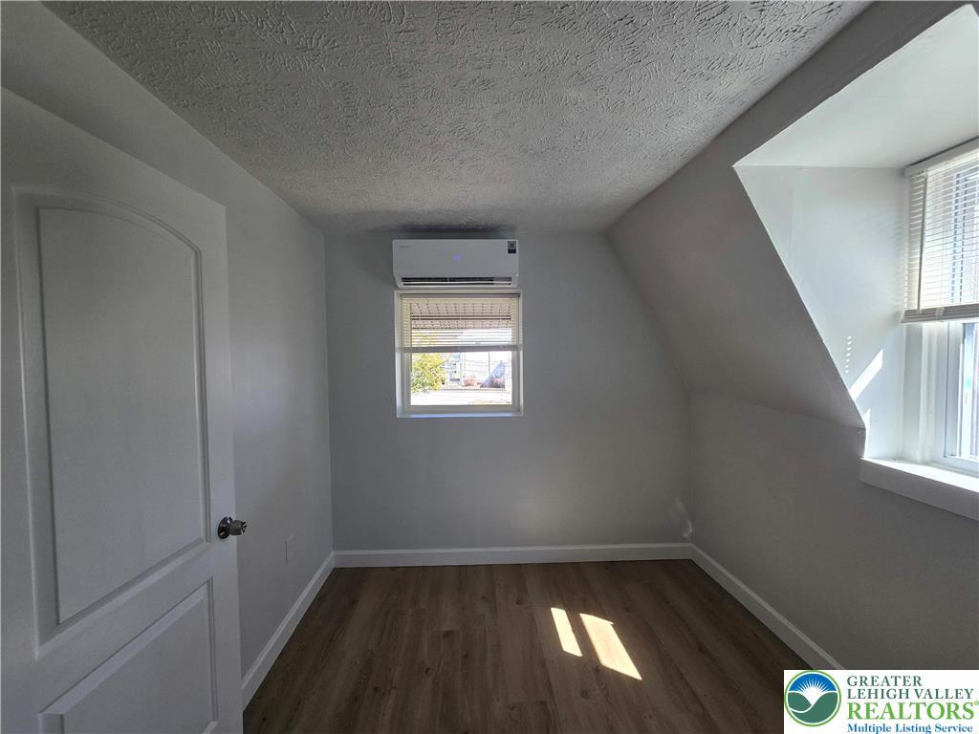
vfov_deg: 89.9
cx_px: 490
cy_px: 367
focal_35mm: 13
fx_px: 368
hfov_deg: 106.2
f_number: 2.2
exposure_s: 1/120
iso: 50
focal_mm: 2.2
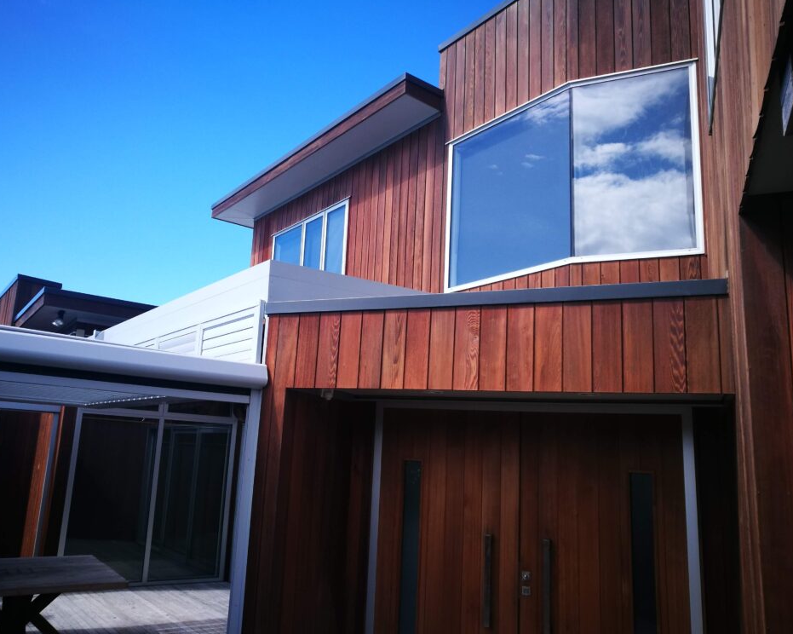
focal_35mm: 29
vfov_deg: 49.9
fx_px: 680
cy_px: 320
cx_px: 370
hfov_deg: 60.4
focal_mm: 4.5
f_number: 2.2
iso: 50
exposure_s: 1/415
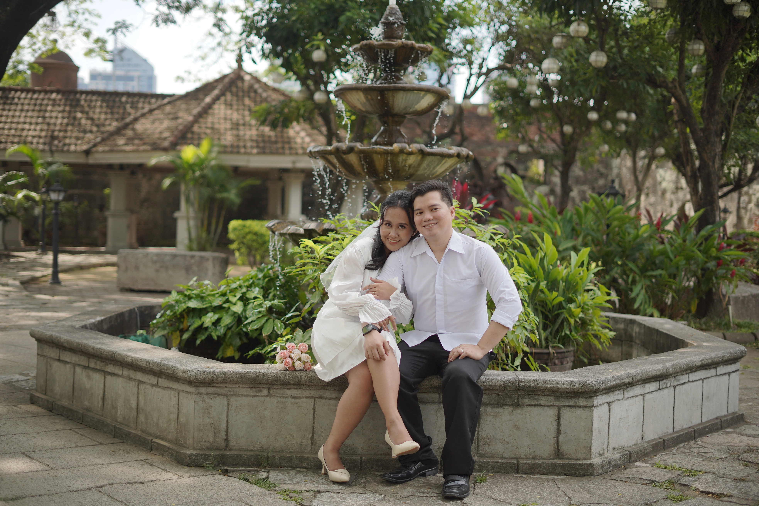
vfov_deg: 27.0
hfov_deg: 39.6
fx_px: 1054
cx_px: 380
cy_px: 253
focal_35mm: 50
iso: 100
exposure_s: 1/1250
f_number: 1.8
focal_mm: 50
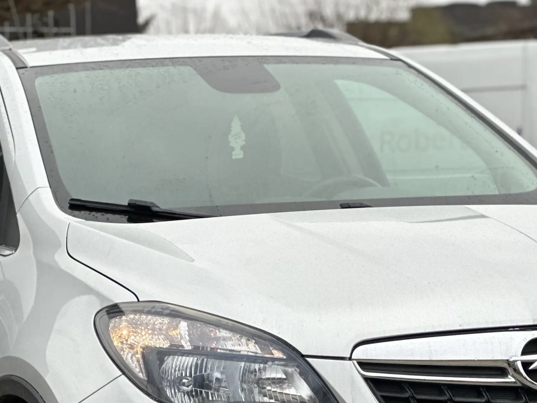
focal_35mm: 175
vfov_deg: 8.4
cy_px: 415
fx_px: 2714
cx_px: 294
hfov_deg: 11.3
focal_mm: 9
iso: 100
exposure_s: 1/121
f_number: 2.8
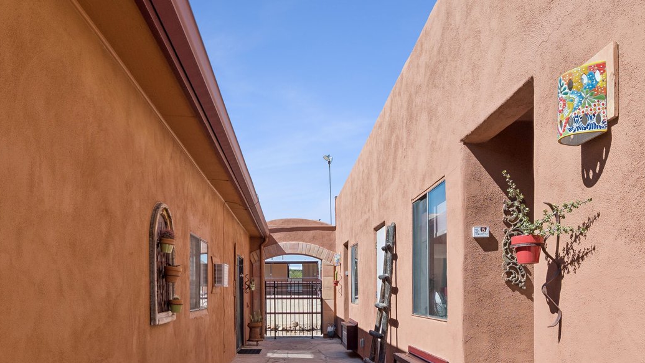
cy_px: 285
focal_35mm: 29
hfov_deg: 66.1
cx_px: 322
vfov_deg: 38.8
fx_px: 496
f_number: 8
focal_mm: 14
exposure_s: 1/500
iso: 400
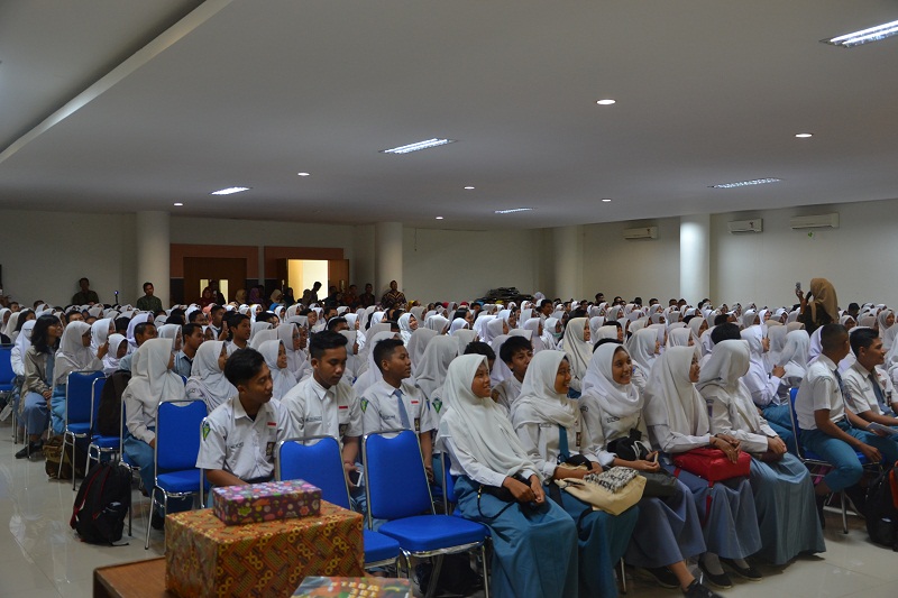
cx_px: 449
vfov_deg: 36.9
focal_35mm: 36
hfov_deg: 53.1
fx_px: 898
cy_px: 299
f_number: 3.8
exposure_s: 1/20
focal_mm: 24
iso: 400
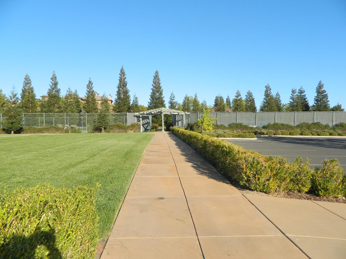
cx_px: 173
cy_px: 130
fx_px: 250
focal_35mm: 25
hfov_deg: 69.4
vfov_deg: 54.9
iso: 80
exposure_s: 1/800
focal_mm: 4.5
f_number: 3.1
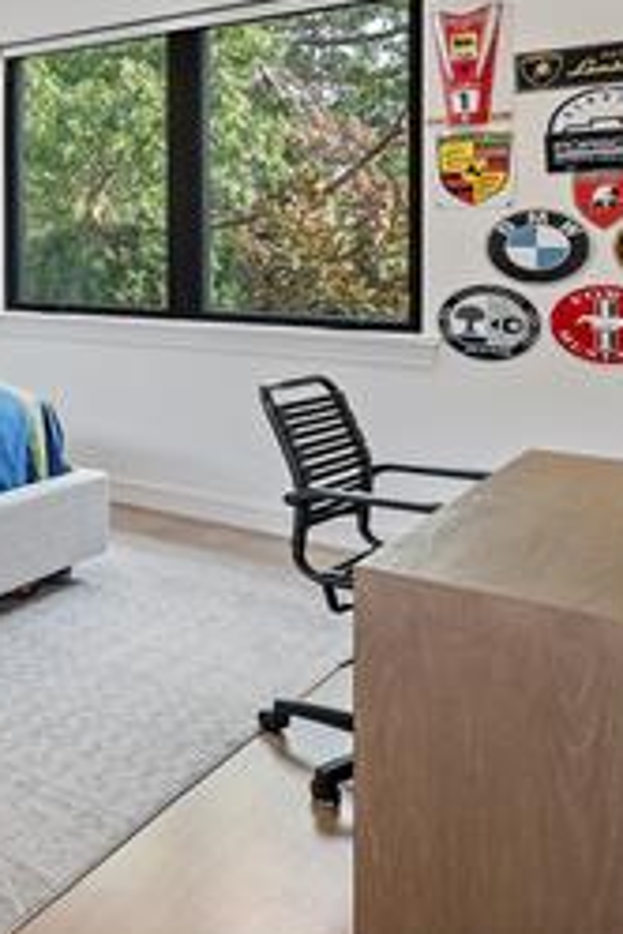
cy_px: 285
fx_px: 934
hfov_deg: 24.2
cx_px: -409
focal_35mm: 36
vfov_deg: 51.8
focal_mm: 14
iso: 320
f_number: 9
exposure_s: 1/2
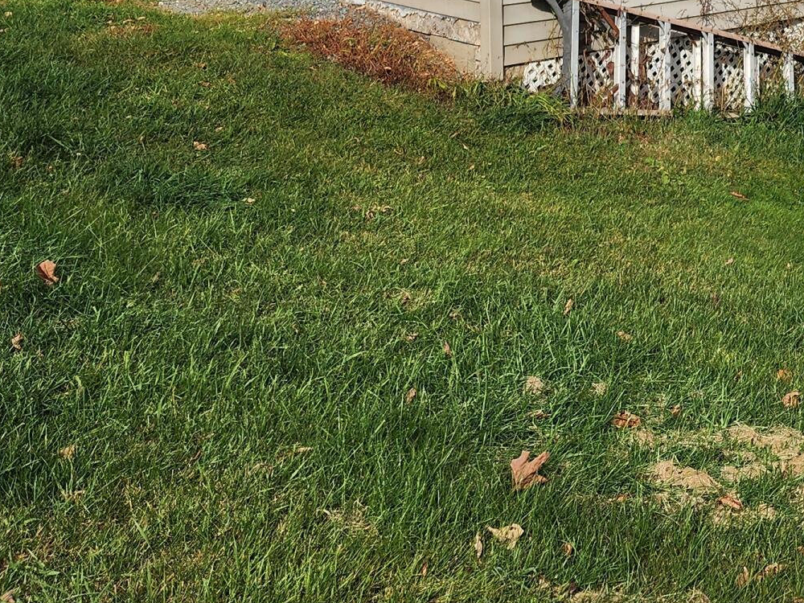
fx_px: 1603
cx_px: 799
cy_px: -264
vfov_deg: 19.1
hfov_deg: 26.7
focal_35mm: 69
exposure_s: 1/1195
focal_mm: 6.4
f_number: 1.8
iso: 12
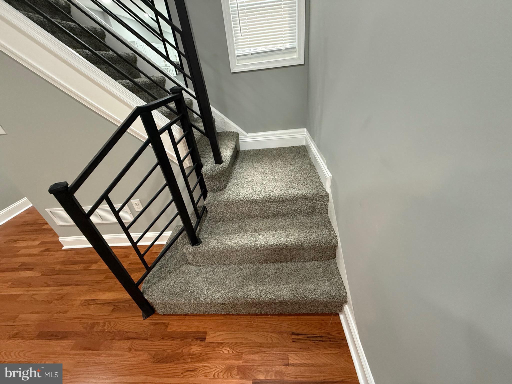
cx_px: 256
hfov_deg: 102.1
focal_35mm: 14
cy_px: 192
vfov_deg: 85.7
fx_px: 207
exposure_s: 1/60
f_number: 2.2
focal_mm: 2.22
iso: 500
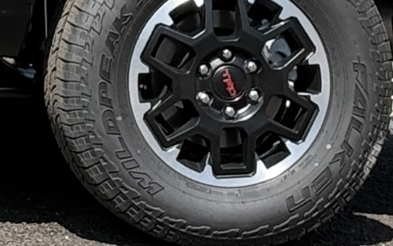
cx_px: -435
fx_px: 3718
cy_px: -495
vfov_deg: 3.7
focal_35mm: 347
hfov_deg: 5.9
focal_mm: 6.76
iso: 100
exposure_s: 1/1543
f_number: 1.78
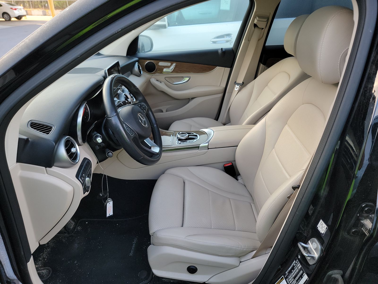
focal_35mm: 24
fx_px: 262
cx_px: 189
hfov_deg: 71.6
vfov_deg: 56.8
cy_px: 142
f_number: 1.8
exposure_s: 1/59
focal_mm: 6.7
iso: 89
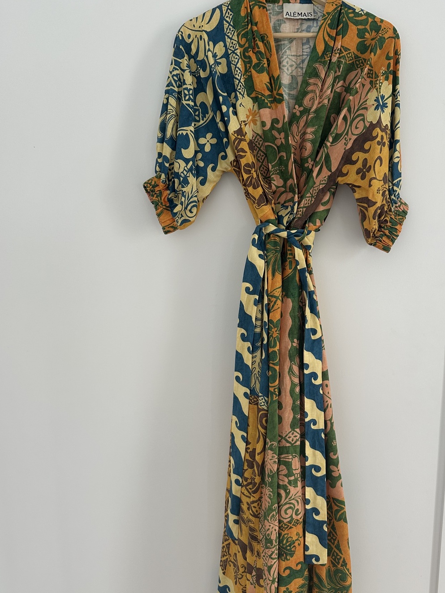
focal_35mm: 29
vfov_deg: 61.6
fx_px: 497
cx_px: 233
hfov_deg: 48.2
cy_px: 310
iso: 125
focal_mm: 6.86
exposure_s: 1/121
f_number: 1.78
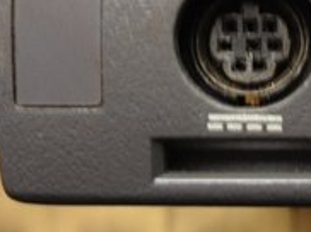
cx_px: 320
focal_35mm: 77
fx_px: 691
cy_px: 5
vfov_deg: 18.6
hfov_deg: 24.1
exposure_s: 1/20
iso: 80
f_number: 2.4
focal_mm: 4.28
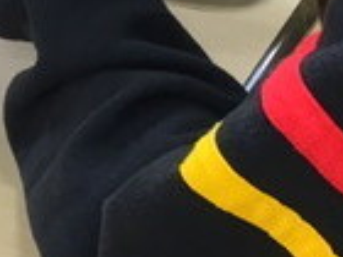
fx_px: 1318
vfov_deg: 11.0
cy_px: -17
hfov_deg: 14.7
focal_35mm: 133
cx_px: 39
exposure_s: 1/30
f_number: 2.4
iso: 64
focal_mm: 3.3
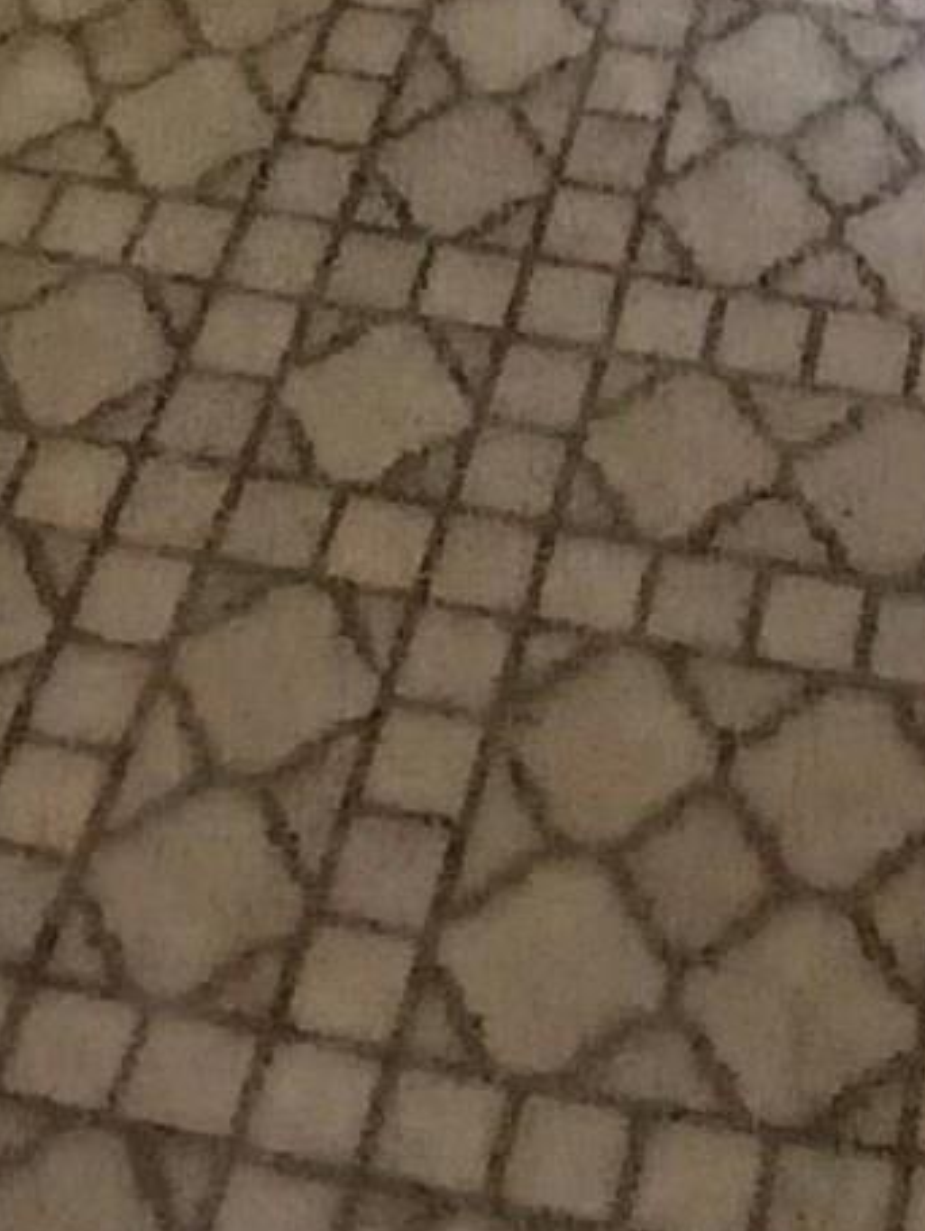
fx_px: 3060
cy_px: -1637
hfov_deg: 17.1
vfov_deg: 15.0
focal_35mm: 86
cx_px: 706
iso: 200
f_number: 2.2
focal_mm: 1.4
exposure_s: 1/30
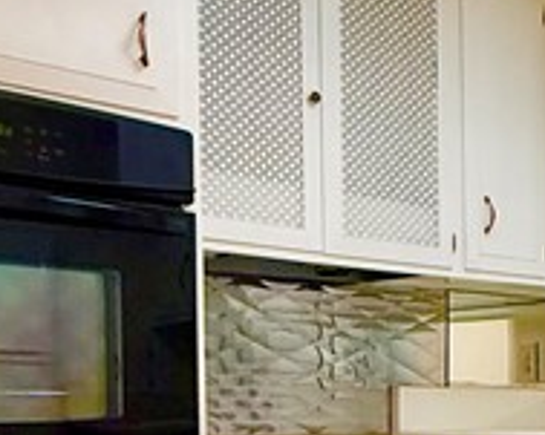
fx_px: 1193
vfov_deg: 19.8
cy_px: 472
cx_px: 813
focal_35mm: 74
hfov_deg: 21.6
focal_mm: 2.22
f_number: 2.2
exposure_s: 1/120
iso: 160
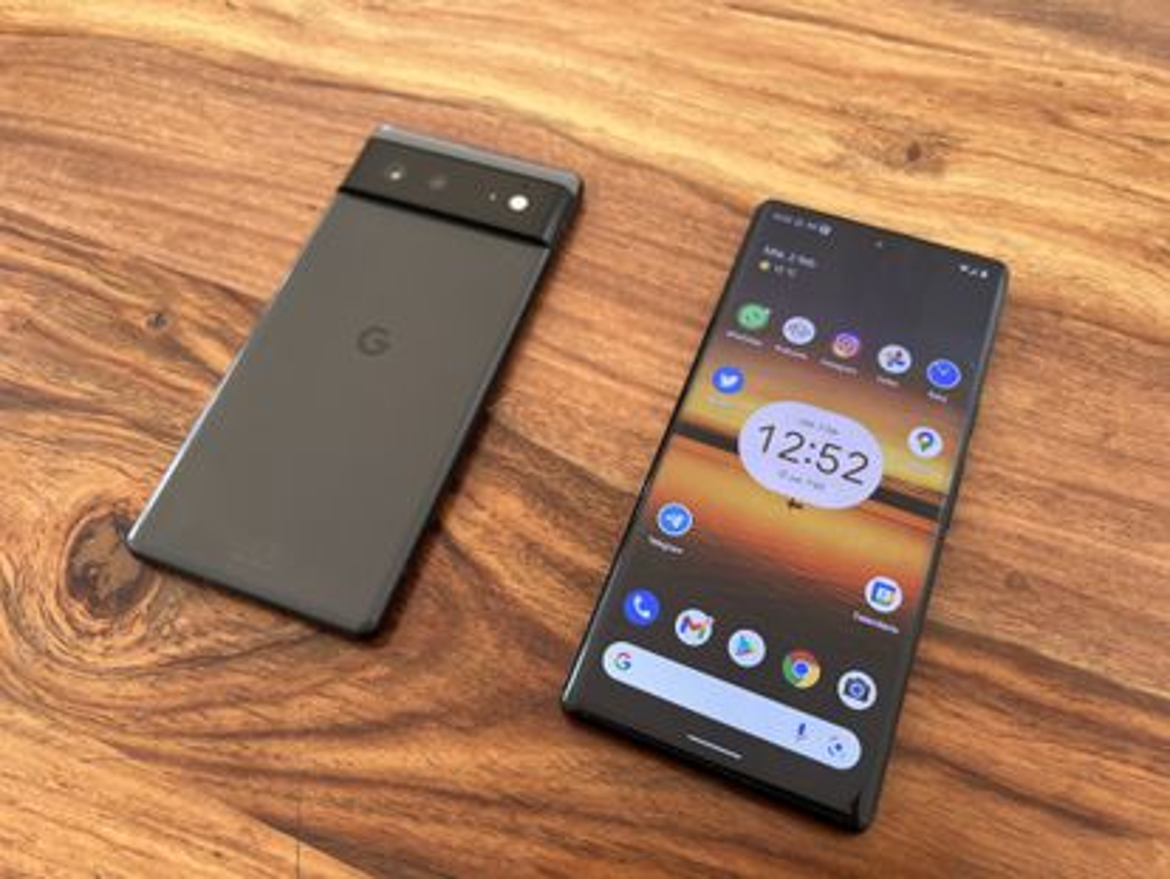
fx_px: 879
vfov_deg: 53.1
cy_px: 440
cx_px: 585
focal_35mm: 26
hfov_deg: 67.3
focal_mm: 5.7
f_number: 1.5
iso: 80
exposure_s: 1/121
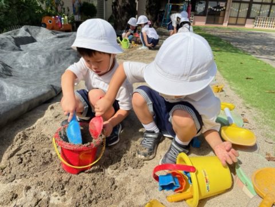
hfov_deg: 67.3
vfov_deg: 53.1
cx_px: 138
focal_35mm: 26
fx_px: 207
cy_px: 104
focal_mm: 4.2
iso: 32
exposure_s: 1/6135
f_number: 1.6
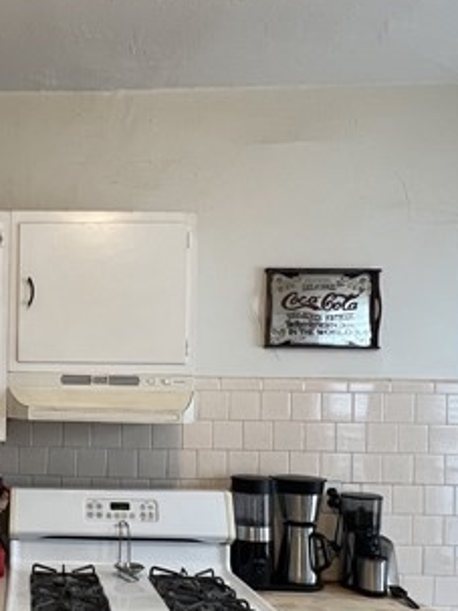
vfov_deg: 54.5
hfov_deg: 37.7
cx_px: -12
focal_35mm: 33
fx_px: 583
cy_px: 393
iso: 200
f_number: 1.8
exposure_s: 1/60
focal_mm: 1.57
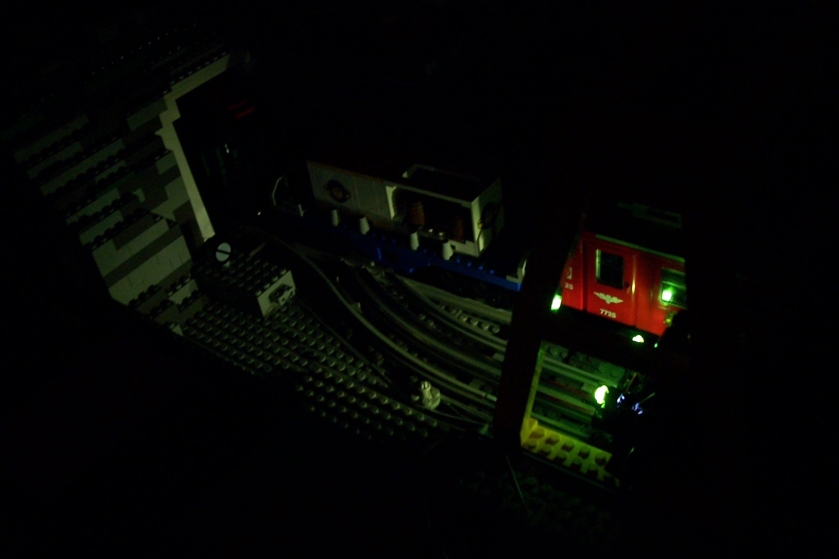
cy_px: 280
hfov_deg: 55.8
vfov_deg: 38.9
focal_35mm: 34
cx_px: 420
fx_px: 792
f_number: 2.7
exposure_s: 1/8
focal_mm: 5.6
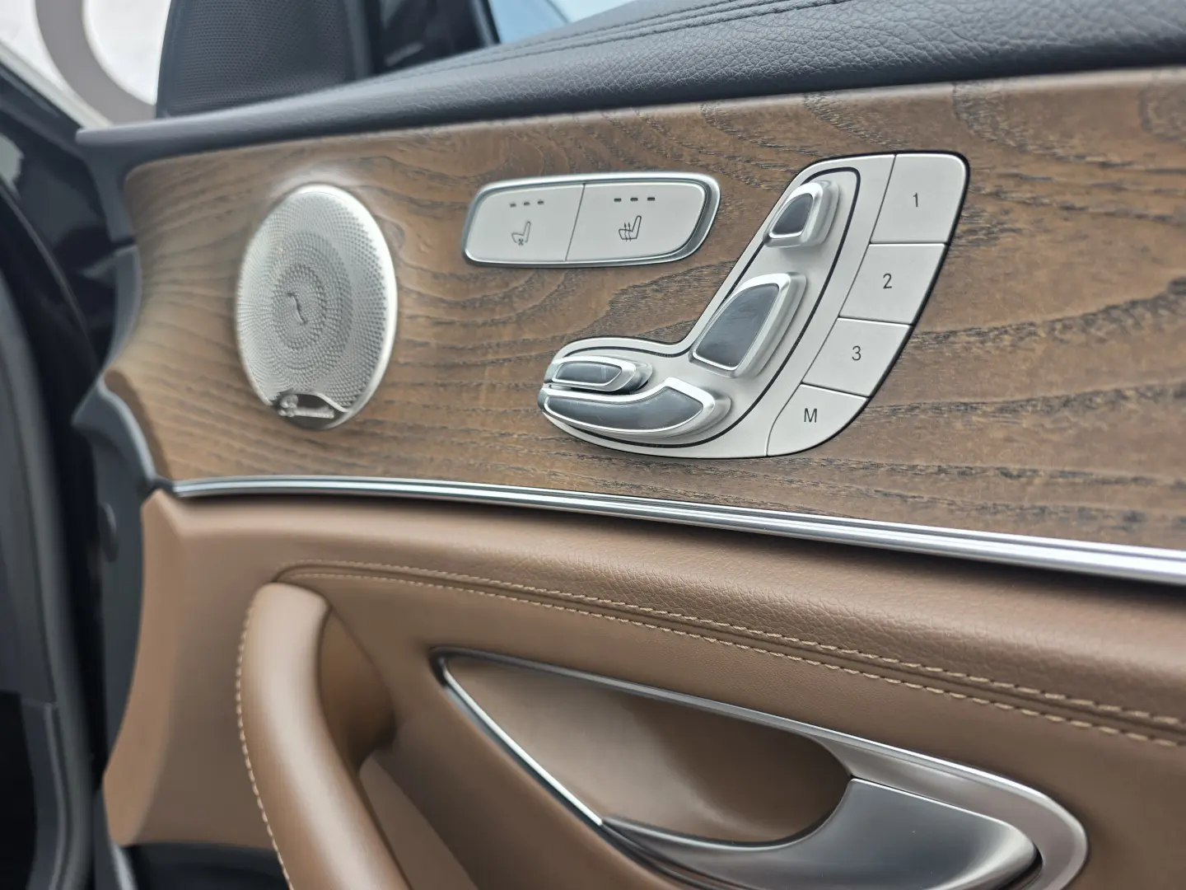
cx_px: 593
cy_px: 445
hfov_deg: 73.9
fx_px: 788
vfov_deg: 58.9
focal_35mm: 23
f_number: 1.7
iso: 50
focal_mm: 6.3
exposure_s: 1/180
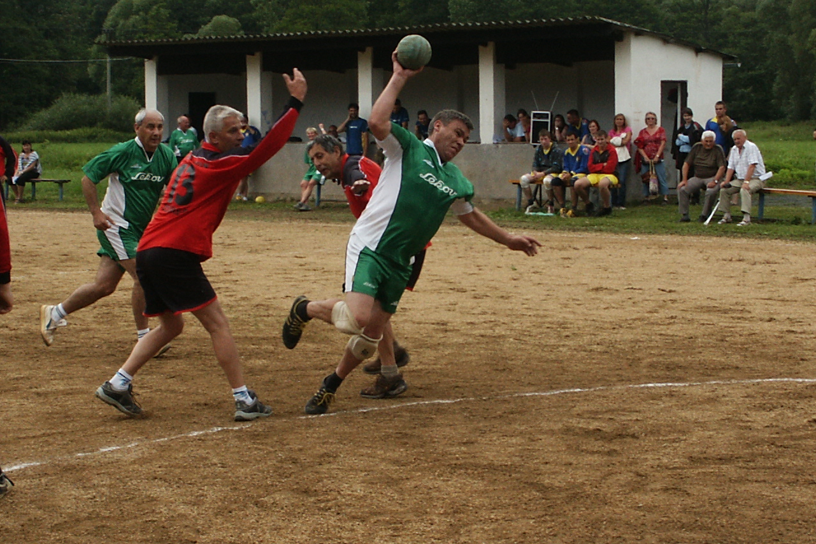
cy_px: 289
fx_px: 1881
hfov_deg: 24.5
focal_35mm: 83
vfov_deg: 16.5
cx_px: 399
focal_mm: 9.37
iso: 64
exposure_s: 1/250
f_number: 8
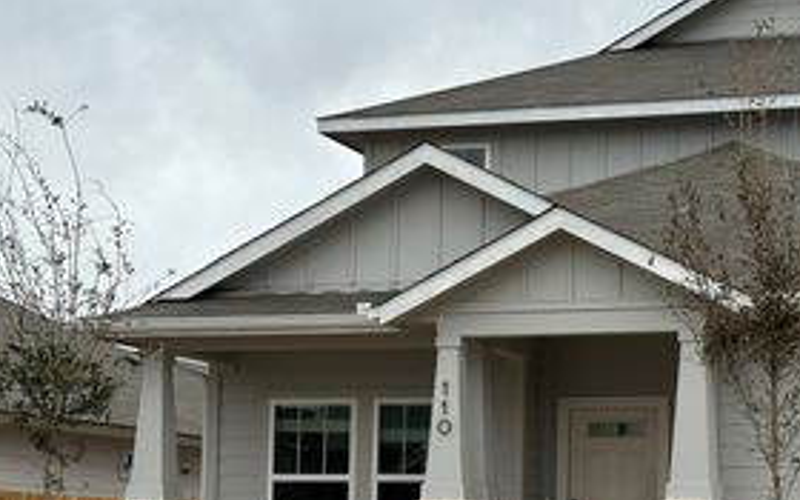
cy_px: 393
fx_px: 1984
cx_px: 597
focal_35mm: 91
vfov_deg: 14.3
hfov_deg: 22.6
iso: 64
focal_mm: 6.86
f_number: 1.78
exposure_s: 1/1475
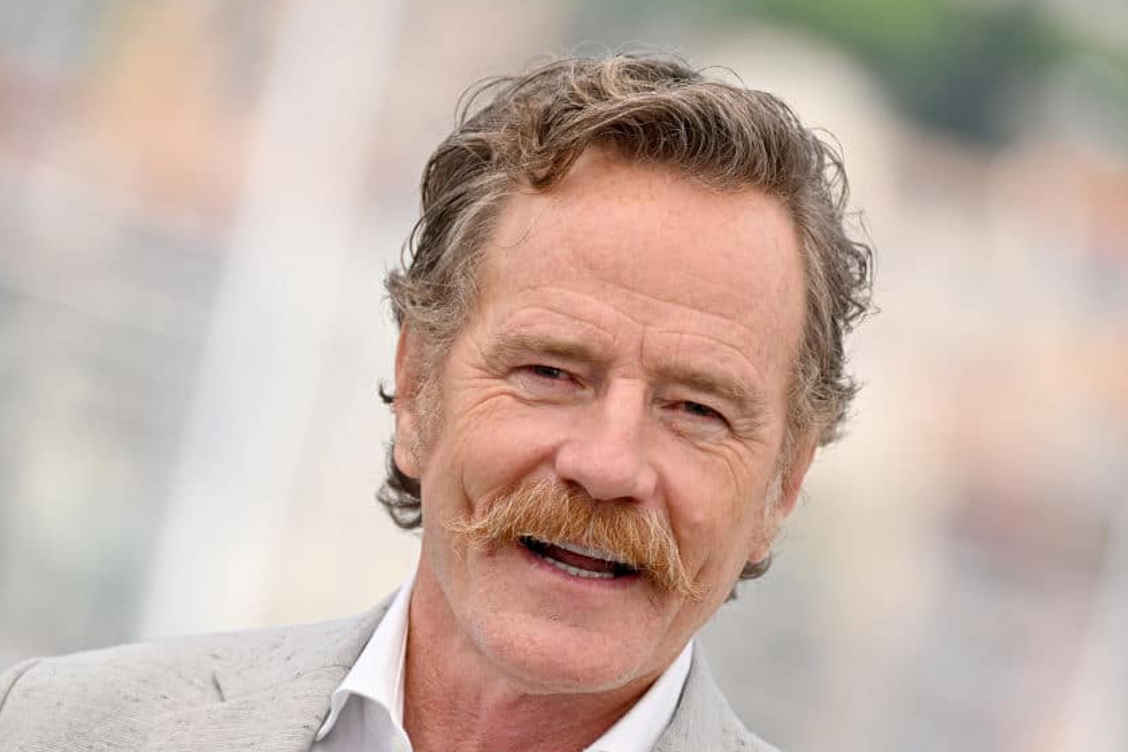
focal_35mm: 390
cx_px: 486
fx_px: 12219
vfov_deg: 3.5
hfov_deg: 5.3
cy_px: 449
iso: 250
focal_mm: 320
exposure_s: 1/1000
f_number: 5.6
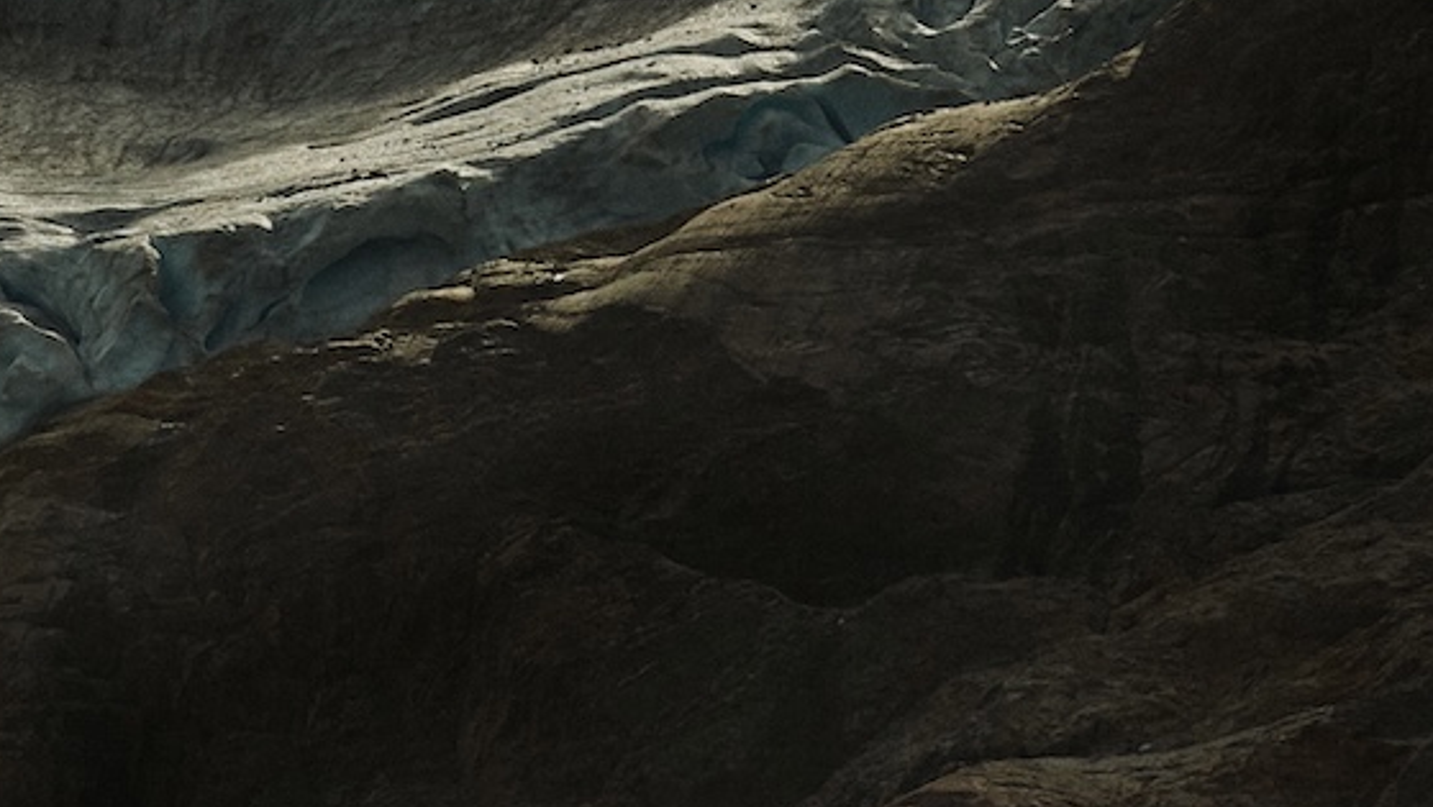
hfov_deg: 3.0
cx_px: -38
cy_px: 85
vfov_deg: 1.7
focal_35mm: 719
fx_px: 27332
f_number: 8
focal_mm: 200
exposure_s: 1/6400
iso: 800
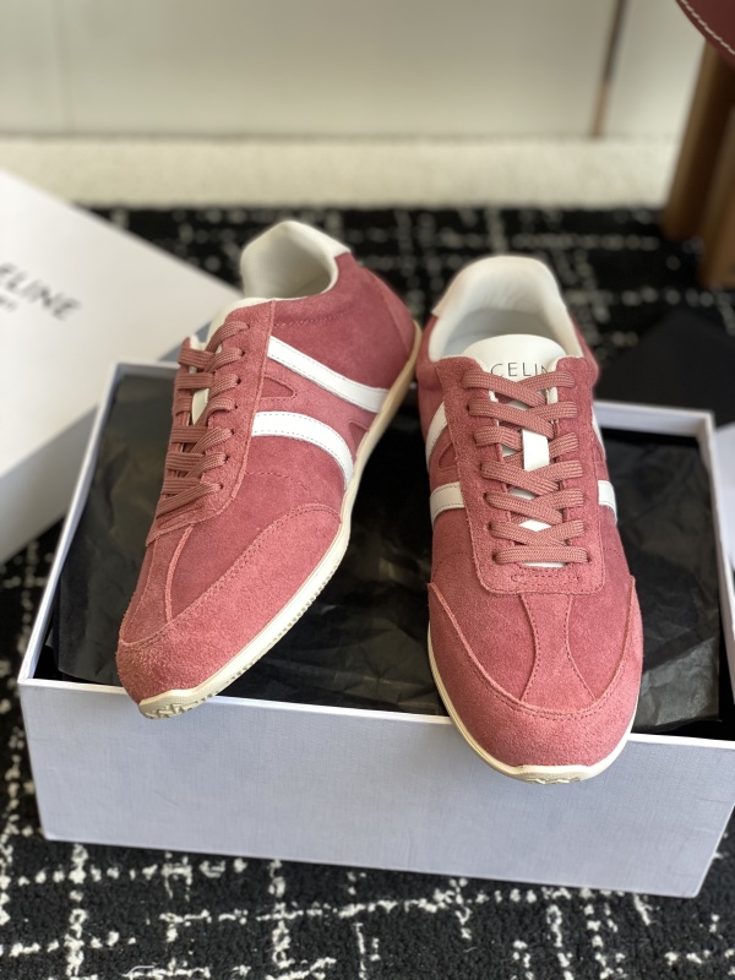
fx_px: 1472
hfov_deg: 28.0
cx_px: 368
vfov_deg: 36.8
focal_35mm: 52
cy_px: 490
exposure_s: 1/122
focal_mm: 6
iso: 32
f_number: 2
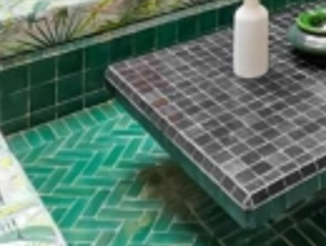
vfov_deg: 18.5
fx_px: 557
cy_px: -213
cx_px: 344
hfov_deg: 29.9
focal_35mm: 59
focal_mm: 2.2
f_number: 2.2
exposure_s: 1/110
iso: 50
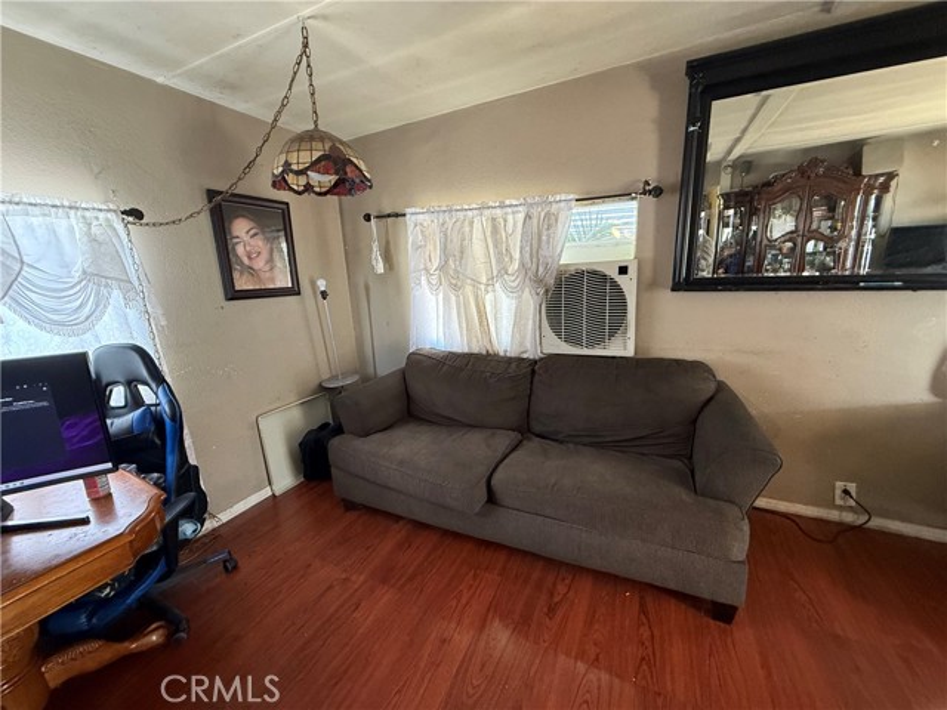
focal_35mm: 14
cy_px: 355
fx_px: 383
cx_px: 474
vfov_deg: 85.7
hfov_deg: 102.1
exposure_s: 1/60
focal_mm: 2.22
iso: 400
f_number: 2.2
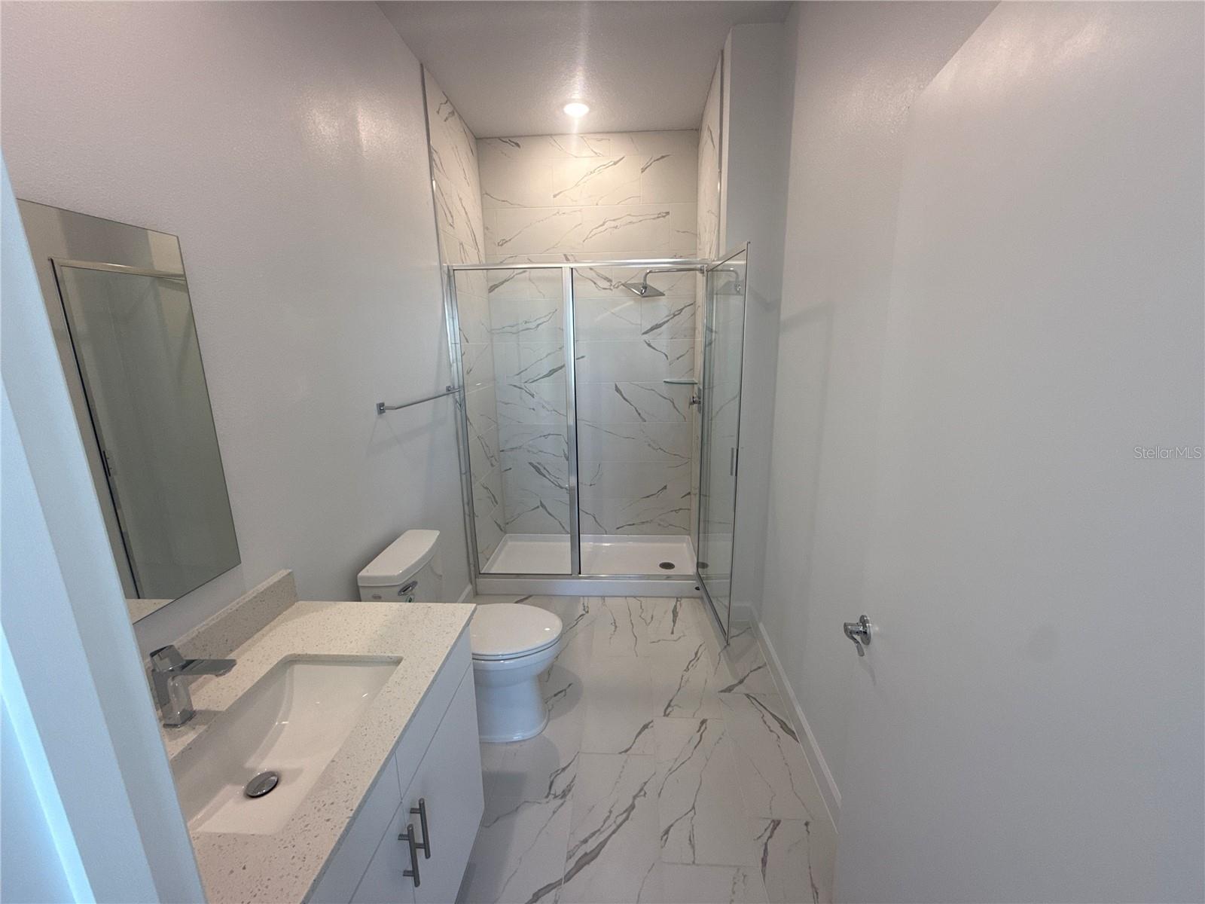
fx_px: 487
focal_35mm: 14
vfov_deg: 85.7
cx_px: 602
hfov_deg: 102.1
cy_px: 452
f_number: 2.2
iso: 160
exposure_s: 1/120
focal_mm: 2.22
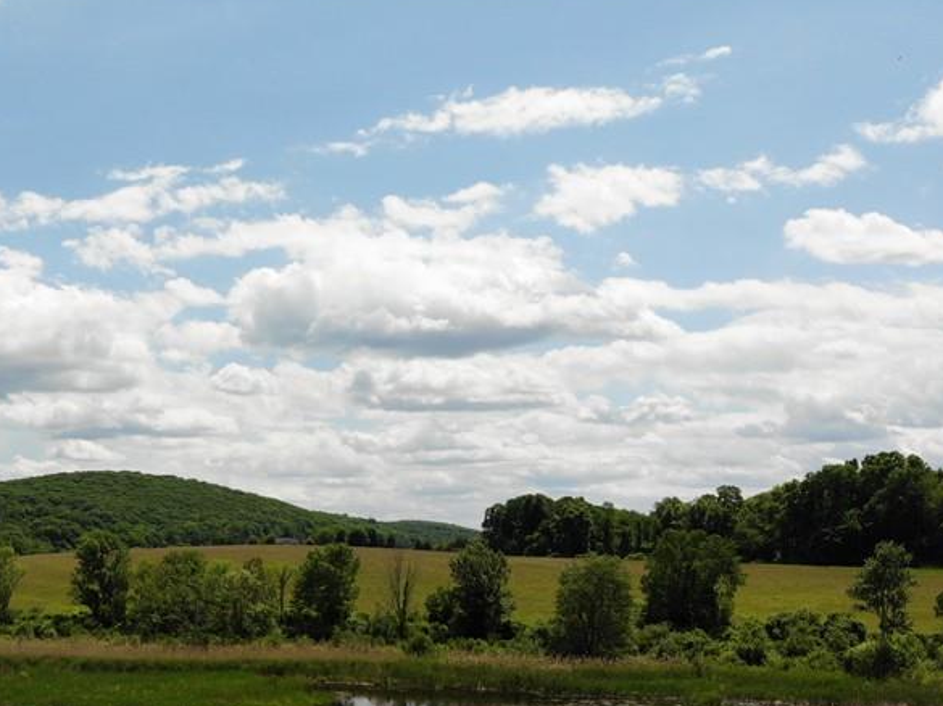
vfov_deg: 33.0
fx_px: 1143
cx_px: 164
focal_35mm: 42
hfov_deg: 42.4
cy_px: 599
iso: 100
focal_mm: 4.5
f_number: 2.8
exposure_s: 1/1631
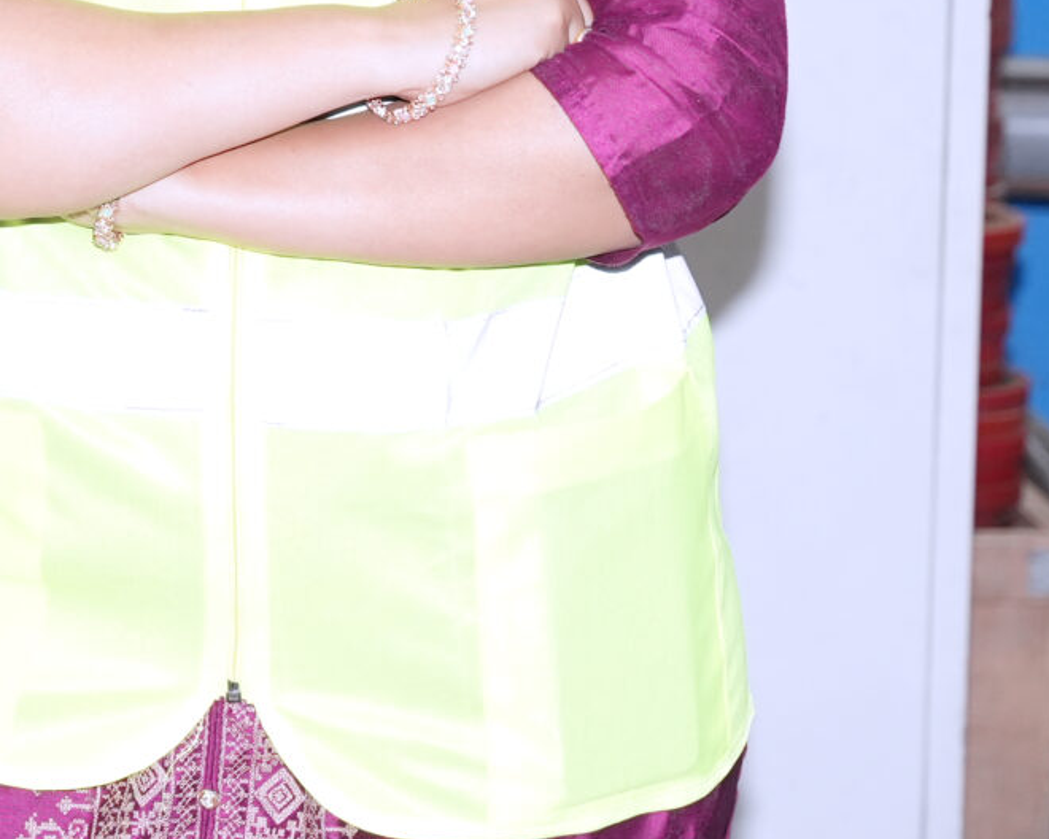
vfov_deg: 7.1
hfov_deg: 8.9
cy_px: -306
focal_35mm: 214
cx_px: -343
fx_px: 6641
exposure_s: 1/100
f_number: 3.5
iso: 1250
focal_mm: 58.8
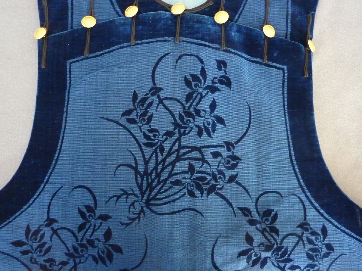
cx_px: 181
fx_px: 303
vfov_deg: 48.2
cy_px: 136
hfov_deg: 61.7
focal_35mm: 29
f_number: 3.4
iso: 800
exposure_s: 1/15
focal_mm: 4.7
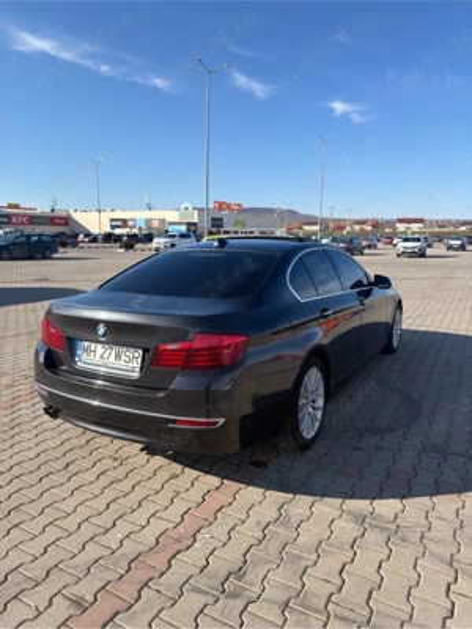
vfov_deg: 71.6
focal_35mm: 24
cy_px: 314
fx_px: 436
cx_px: 236
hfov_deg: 56.8
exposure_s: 1/3058
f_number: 1.78
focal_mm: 6.76
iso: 64
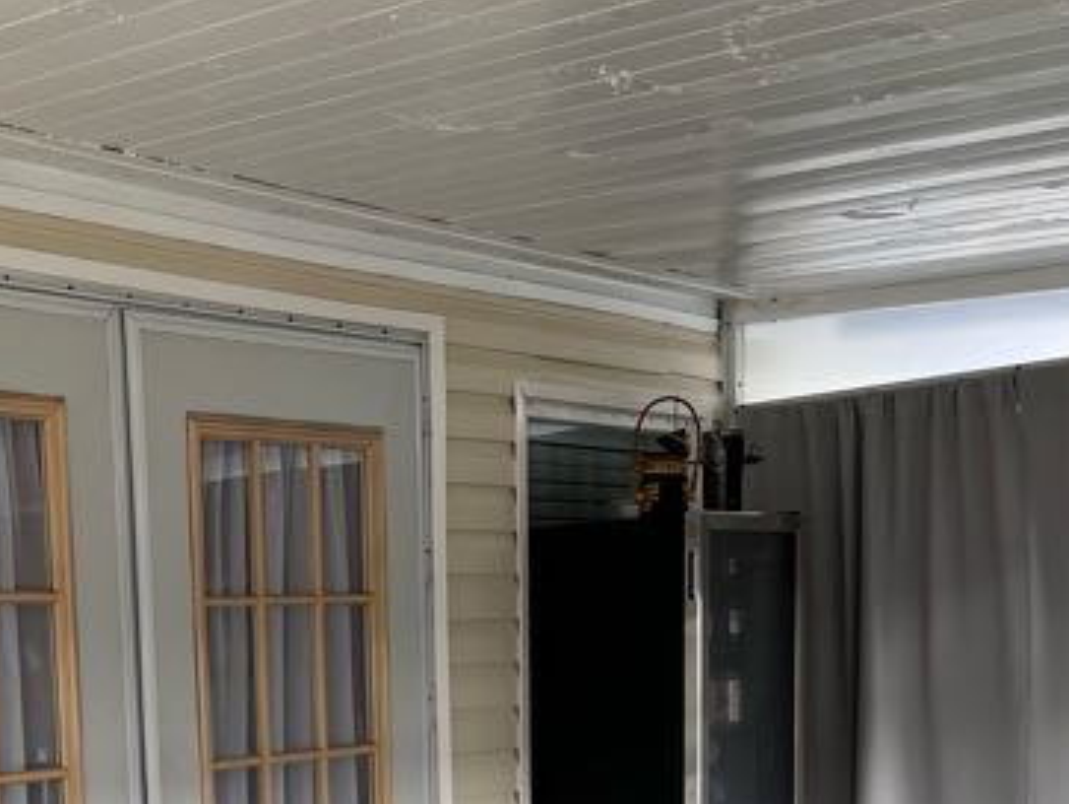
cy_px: 894
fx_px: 1854
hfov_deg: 30.8
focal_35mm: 60
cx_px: 121
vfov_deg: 22.9
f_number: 1.5
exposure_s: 1/121
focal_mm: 5.7
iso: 50
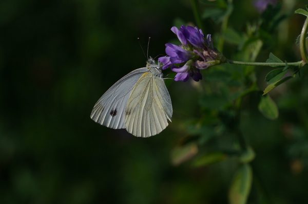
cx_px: 154
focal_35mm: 135
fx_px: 1152
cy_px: 102
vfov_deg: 10.1
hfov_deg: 15.2
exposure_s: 1/2000
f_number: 8
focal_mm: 90
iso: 220
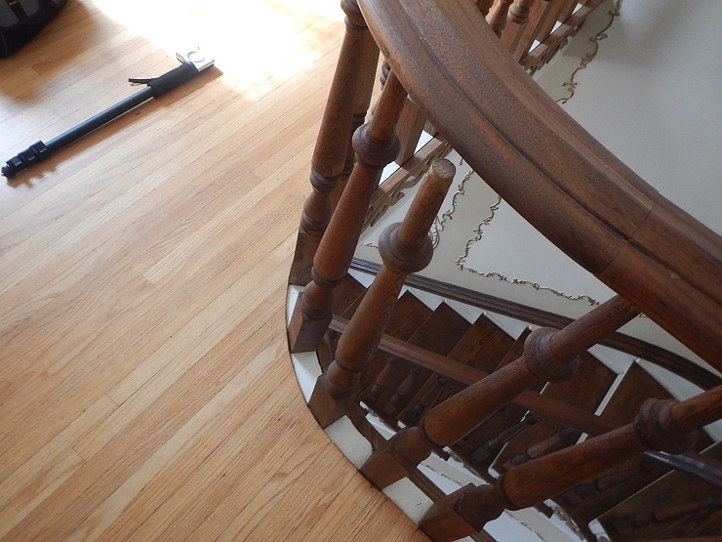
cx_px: 361
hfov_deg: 63.4
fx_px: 584
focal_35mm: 28
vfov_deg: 49.7
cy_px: 271
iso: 400
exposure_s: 1/50
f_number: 3.9
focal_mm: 5
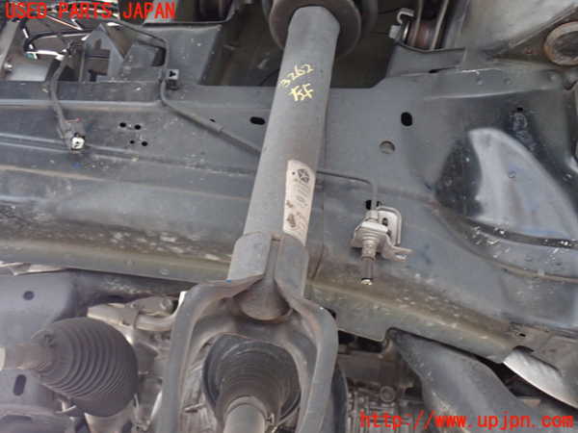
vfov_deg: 32.9
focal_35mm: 44
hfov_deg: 42.9
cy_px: 216
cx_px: 289
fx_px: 735
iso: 640
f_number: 2.9
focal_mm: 7.84
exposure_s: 1/40
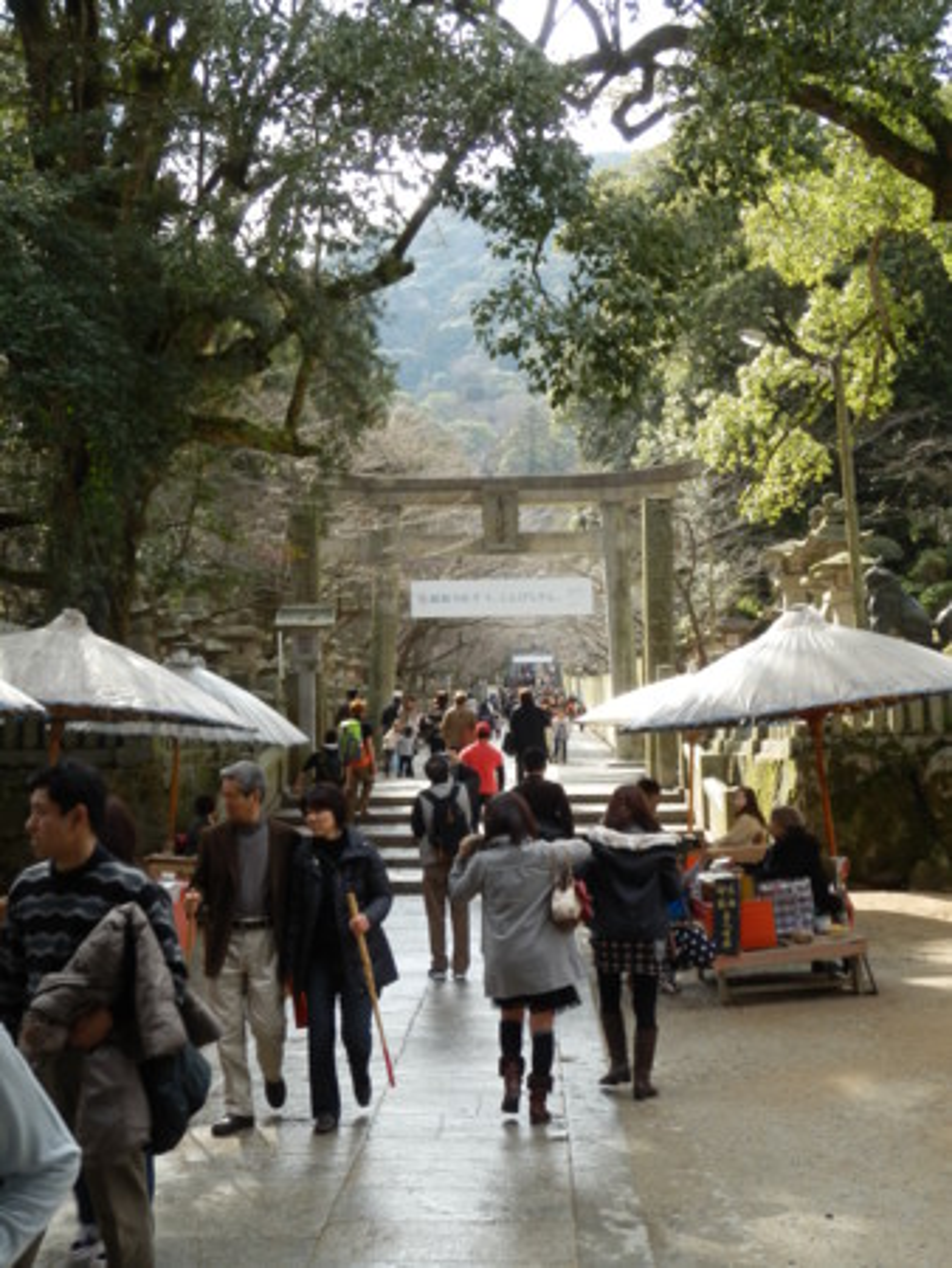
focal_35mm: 46
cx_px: 476
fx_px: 1685
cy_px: 634
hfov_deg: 31.5
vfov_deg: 41.2
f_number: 4.2
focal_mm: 8.3
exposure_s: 1/125
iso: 80
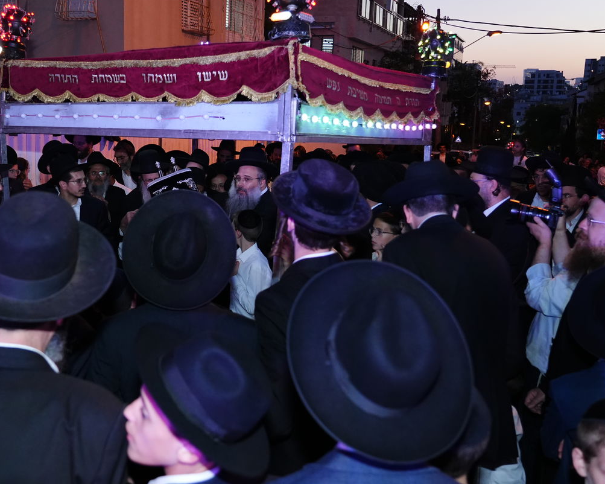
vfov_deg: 39.1
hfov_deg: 47.4
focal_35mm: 38
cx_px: 215
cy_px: 215
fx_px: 680
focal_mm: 29
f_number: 4
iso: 3200
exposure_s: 1/125
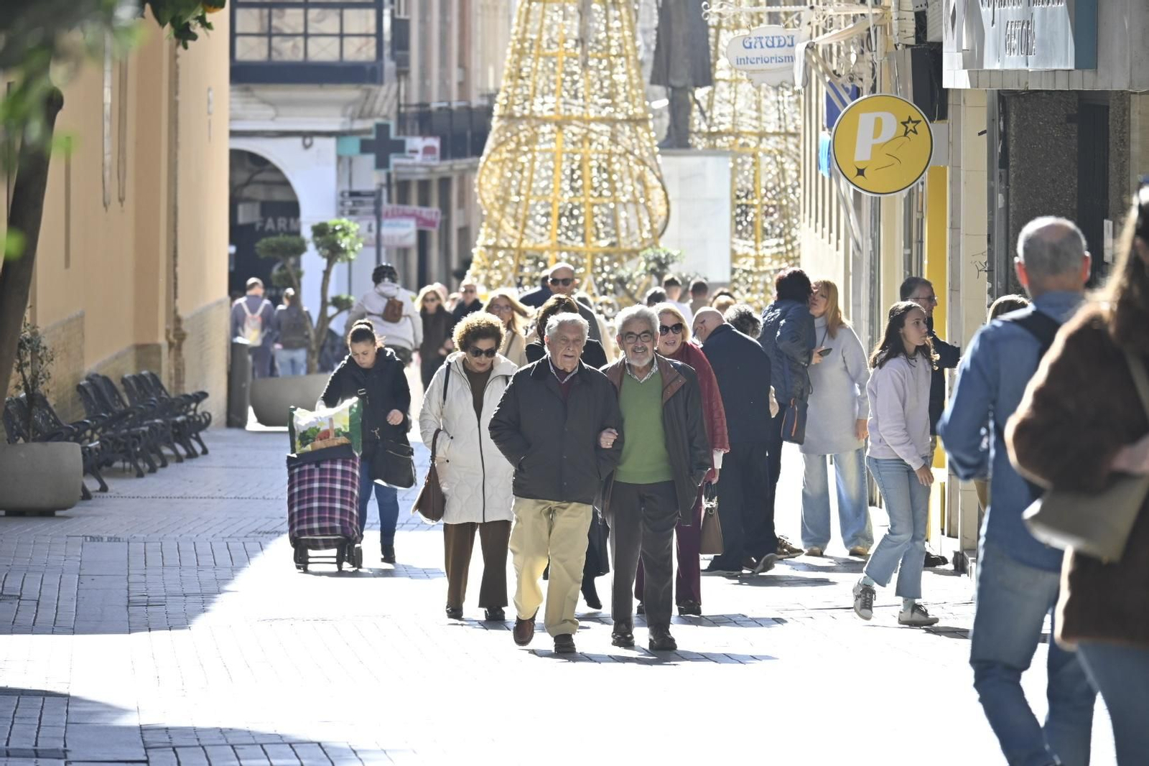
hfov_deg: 6.9
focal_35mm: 300
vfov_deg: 4.6
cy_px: 383
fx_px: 9575
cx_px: 574
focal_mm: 200
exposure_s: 1/400
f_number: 6.3
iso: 400
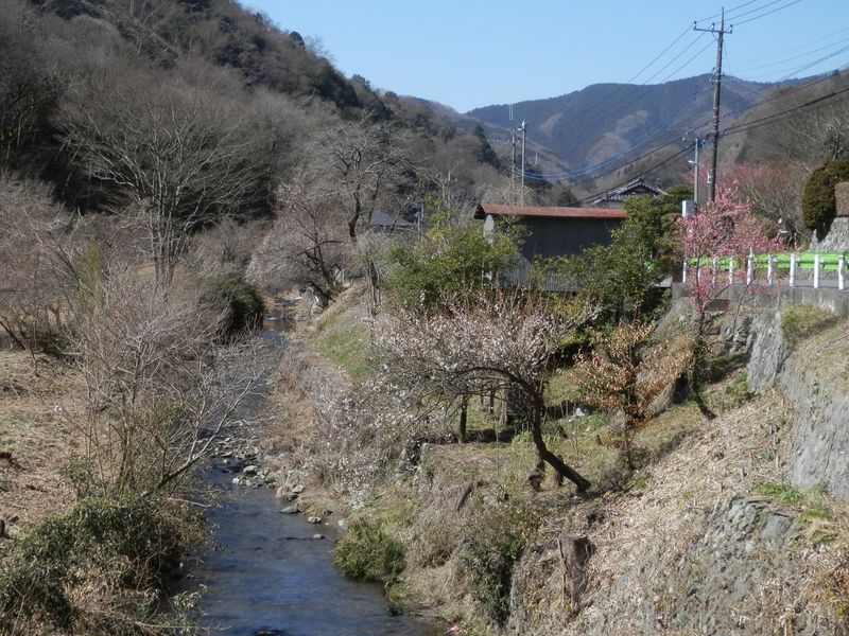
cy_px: 318
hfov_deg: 35.5
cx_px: 424
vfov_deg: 27.0
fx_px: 1324
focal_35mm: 54
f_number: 4.1
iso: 80
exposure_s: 1/500
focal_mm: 9.8
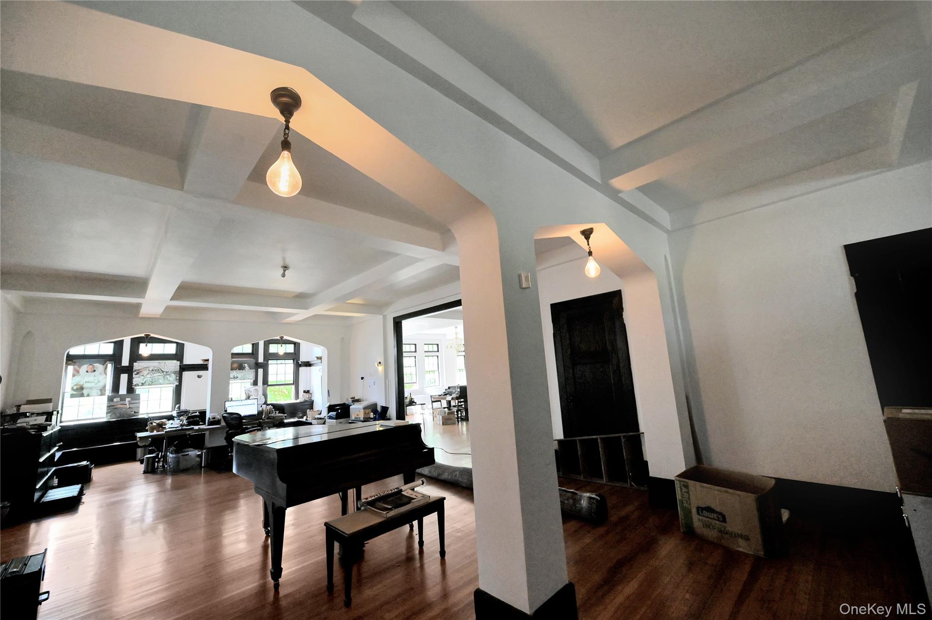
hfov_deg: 104.3
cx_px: 466
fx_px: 362
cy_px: 310
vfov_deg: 81.1
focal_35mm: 14
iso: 3200
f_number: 5
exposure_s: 1/500
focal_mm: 14
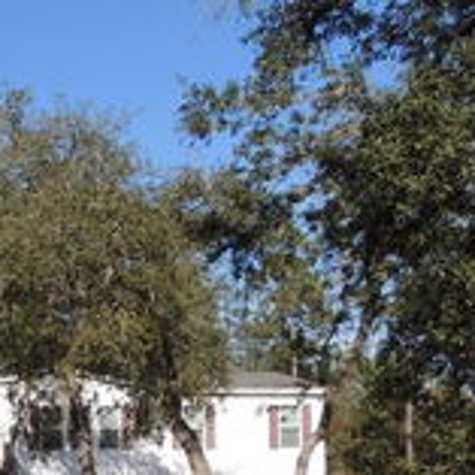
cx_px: -169
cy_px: 436
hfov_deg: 22.0
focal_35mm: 69
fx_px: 1071
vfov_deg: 24.2
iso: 100
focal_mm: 4.3
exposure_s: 1/1600
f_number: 3
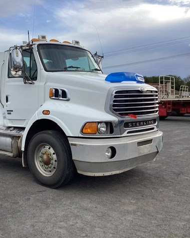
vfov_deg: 44.8
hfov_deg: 35.1
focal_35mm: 41
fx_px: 288
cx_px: 32
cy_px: 121
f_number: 2.4
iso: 25
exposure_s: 1/783
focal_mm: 3.3
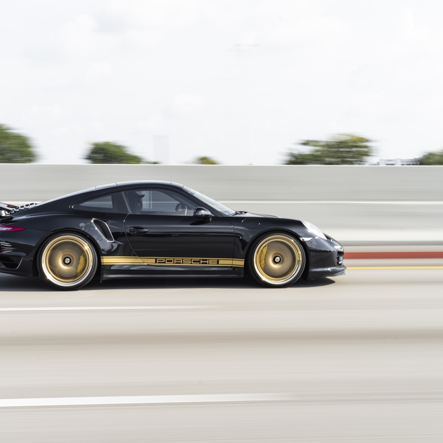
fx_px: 709
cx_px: 172
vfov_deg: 34.5
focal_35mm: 49
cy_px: 172
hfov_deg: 34.5
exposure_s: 1/15
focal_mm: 30
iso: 100
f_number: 20
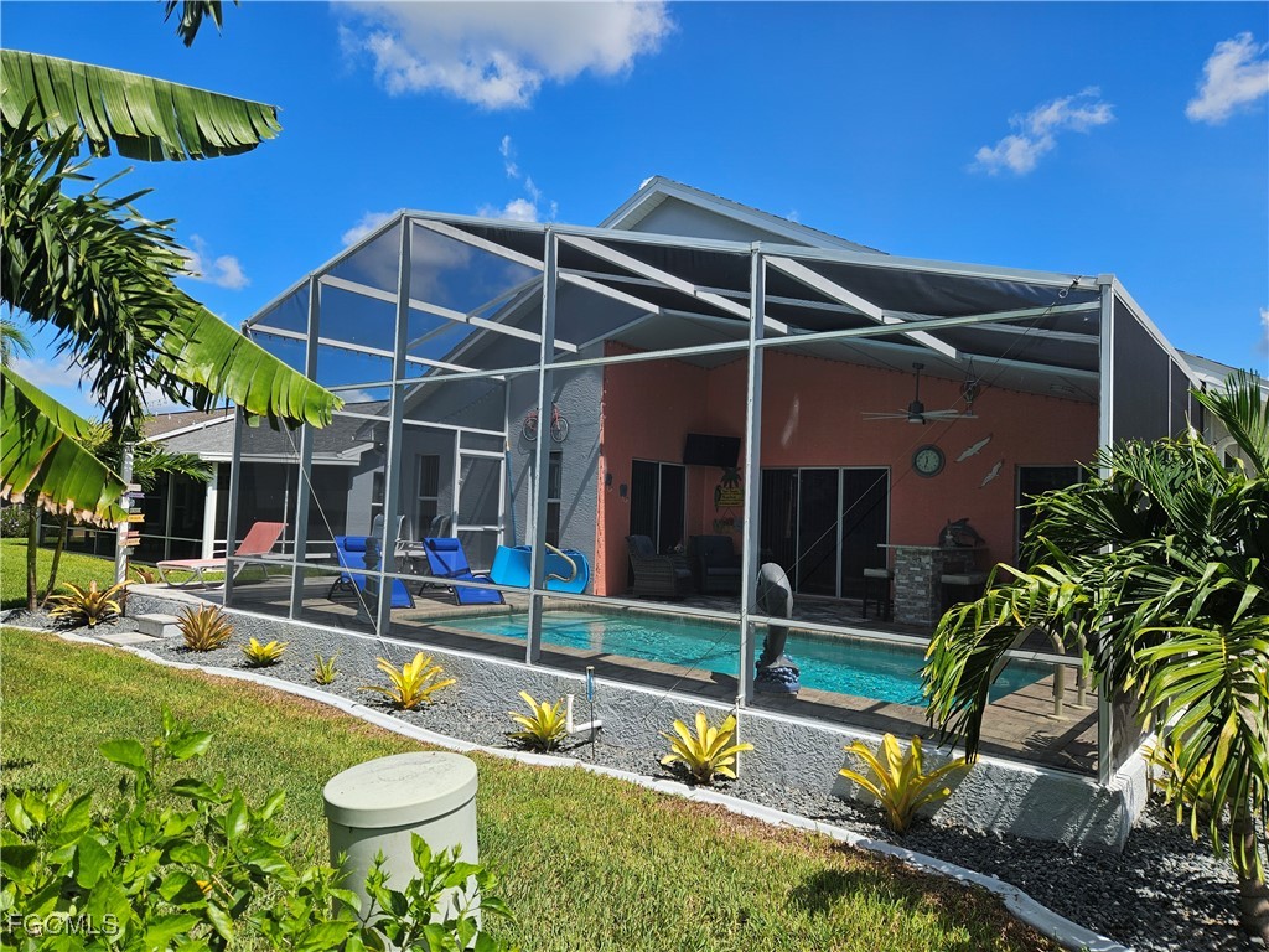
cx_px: 634
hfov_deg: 73.9
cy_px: 476
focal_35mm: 23
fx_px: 843
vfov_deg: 58.9
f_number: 1.8
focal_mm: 5.4
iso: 25
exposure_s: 1/1920
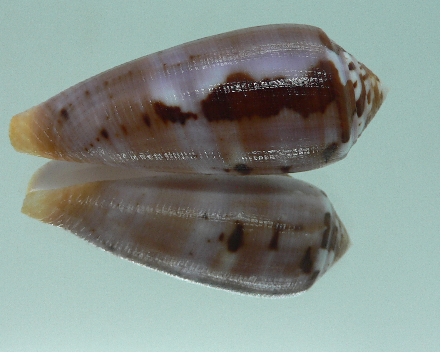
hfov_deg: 40.3
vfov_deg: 32.7
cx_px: 204
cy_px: 143
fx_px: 599
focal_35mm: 46
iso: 80
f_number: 2.8
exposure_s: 1/60
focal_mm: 4.6
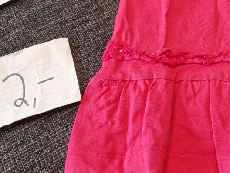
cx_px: 179
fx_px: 405
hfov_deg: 31.0
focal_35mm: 61
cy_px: 29
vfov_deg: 23.6
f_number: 1.8
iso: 100
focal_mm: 5.4
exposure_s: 1/100
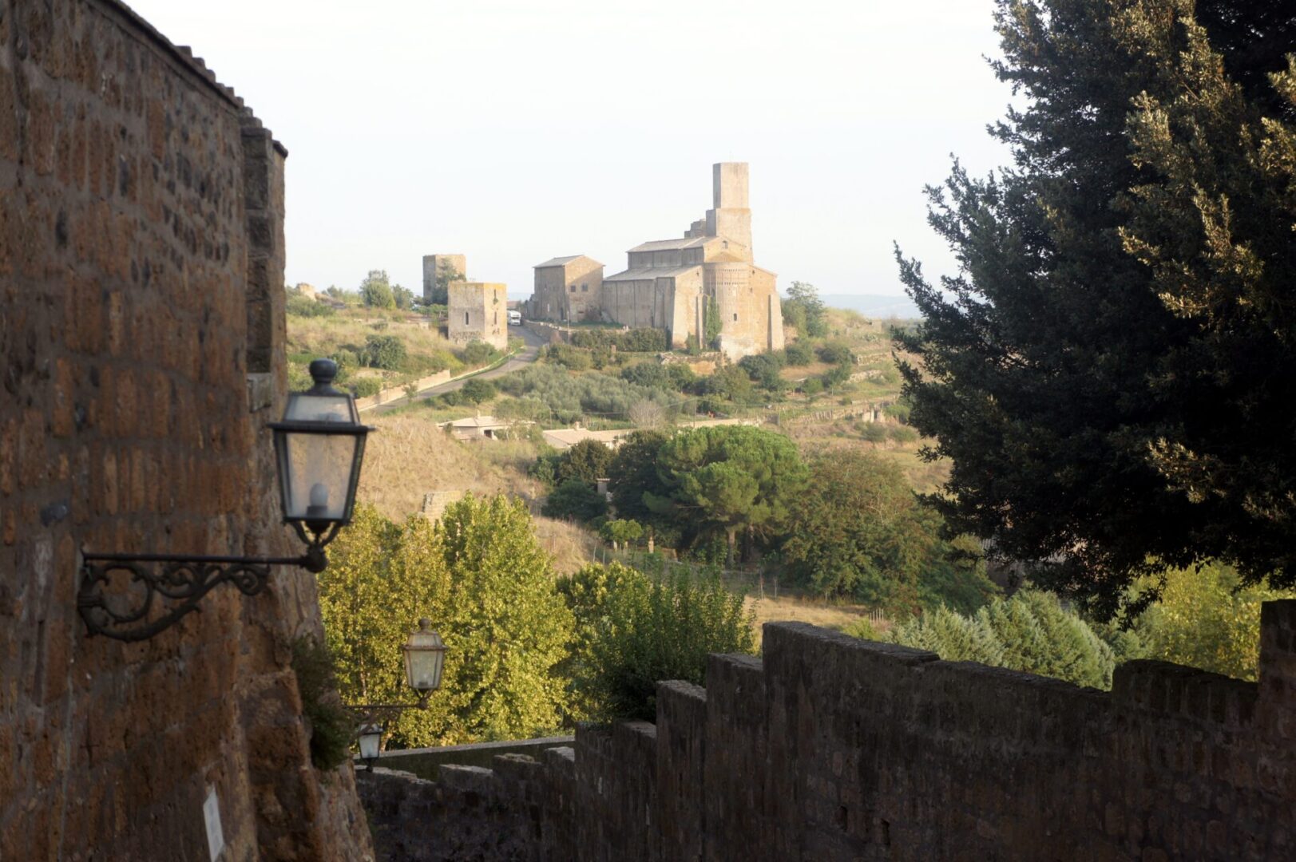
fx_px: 2968
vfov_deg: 16.5
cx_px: 648
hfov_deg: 24.6
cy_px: 431
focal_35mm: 82
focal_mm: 55
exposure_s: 1/125
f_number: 6.3
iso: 200
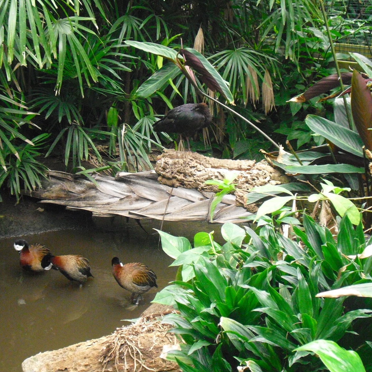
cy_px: 185
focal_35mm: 63
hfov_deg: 27.3
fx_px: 766
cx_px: 168
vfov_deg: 27.3
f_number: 3.8
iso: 800
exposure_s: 1/60
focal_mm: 9.4
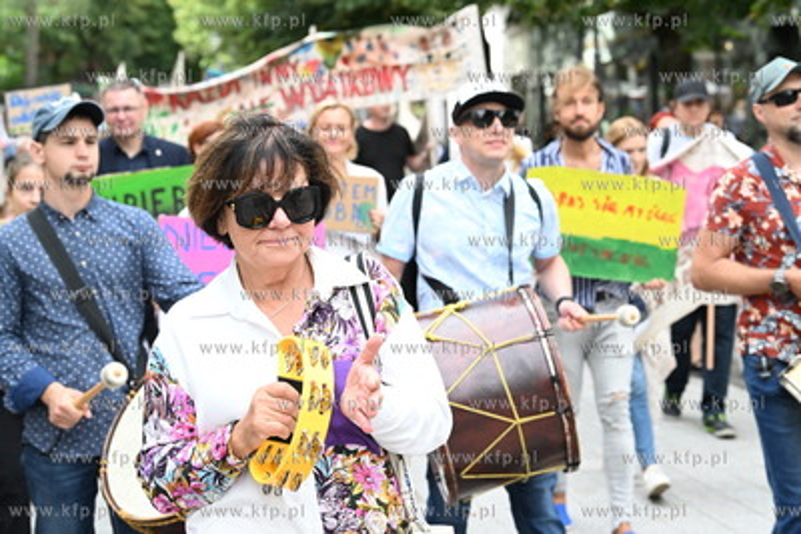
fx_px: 1558
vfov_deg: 19.5
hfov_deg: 28.8
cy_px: 267
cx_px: 400
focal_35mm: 70
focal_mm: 70
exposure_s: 1/640
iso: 1000
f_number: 5.6
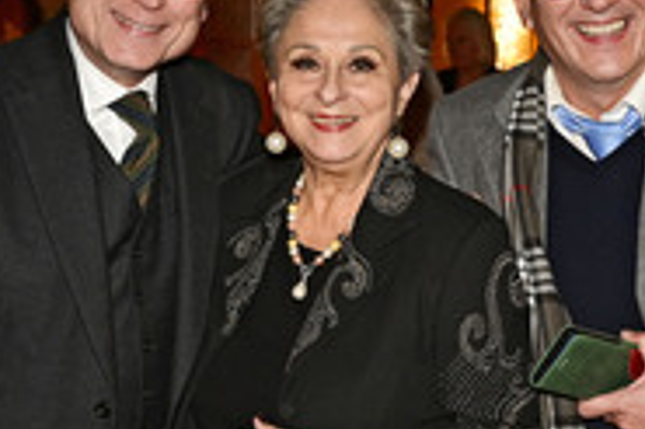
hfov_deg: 23.1
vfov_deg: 15.5
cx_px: 316
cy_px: 289
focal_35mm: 88
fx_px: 1575
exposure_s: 1/200
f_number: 5
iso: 2500
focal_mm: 36
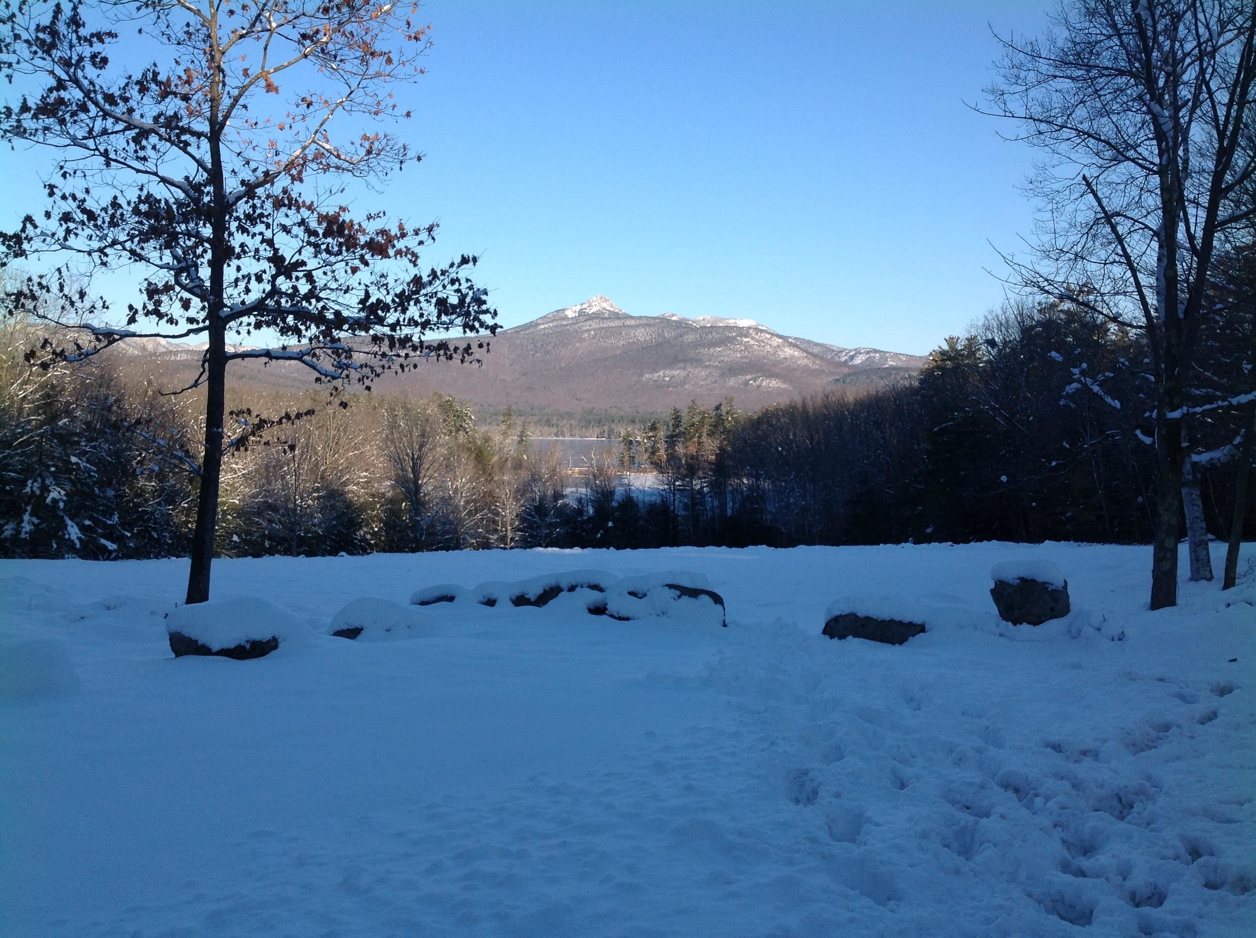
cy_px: 469
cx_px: 628
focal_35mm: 35
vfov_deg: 40.6
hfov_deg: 52.7
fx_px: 1268
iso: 50
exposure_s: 1/1209
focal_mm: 4.28
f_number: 2.4
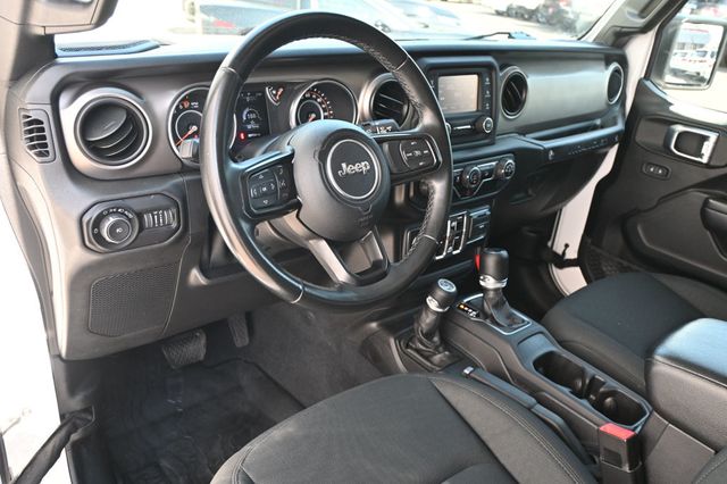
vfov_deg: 44.6
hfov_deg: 63.2
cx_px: 364
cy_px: 242
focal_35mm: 29
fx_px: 590
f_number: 3.8
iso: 640
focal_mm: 19.5
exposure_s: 1/125
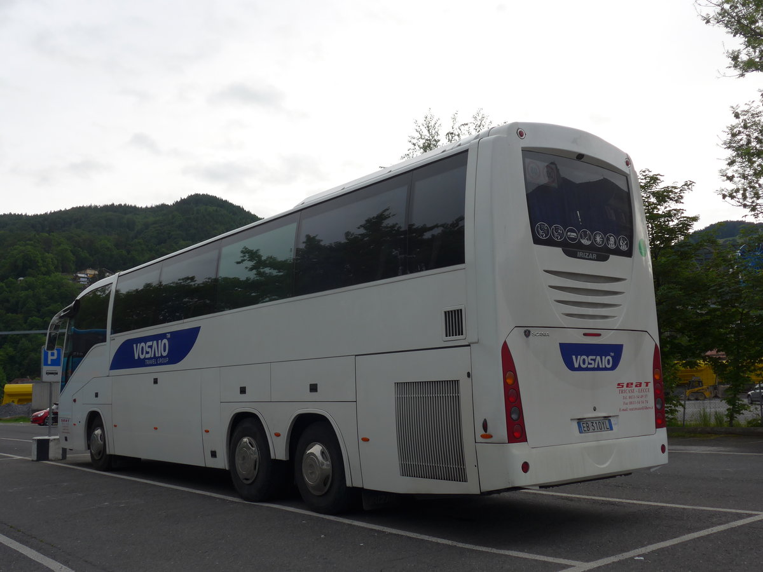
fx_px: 794
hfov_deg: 51.4
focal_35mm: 36
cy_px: 286
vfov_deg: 39.7
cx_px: 382
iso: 80
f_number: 2.8
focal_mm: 7.5
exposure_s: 1/200
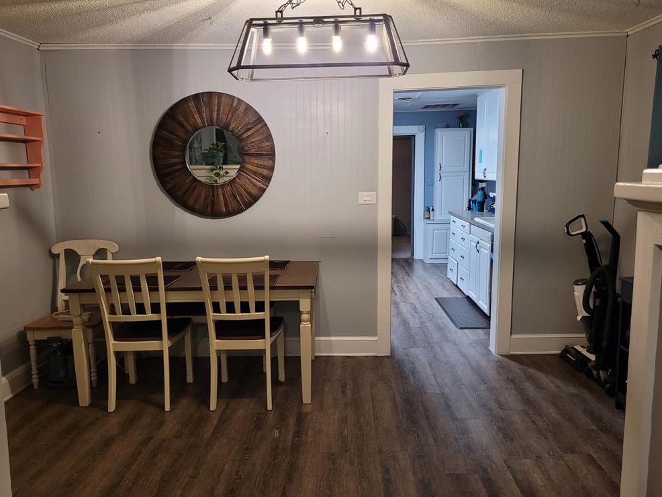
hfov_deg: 65.3
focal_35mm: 27
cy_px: 246
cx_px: 320
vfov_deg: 51.4
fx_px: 516
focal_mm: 5.4
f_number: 1.8
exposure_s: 1/40
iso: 400
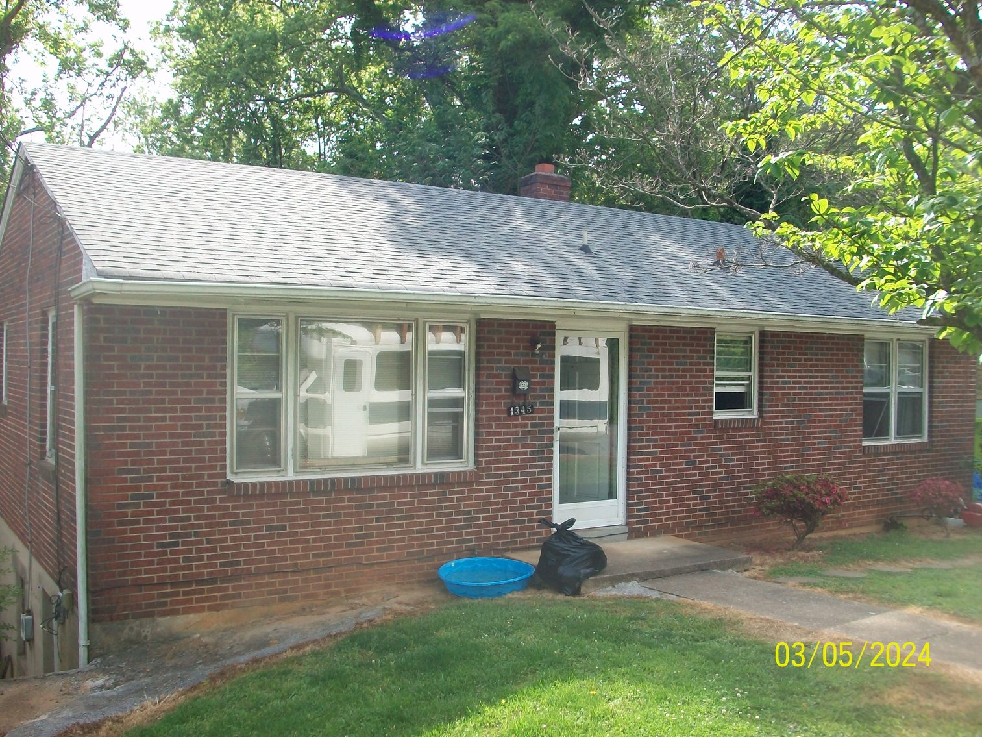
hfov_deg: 54.0
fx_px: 965
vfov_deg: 41.8
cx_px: 491
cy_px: 368
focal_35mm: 34
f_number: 2.8
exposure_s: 1/400
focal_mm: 5.7
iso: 80
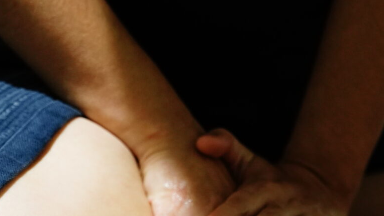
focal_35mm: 200
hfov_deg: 10.8
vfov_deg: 6.0
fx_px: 2033
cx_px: 209
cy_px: 301
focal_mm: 57.5
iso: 1600
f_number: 2.8
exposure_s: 1/125
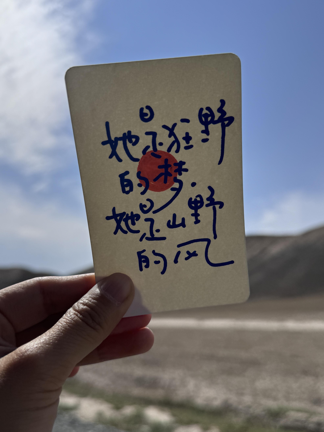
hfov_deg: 56.8
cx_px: 162
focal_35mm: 24
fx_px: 300
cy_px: 216
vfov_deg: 71.6
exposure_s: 1/15152
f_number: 1.78
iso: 80
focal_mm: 6.86
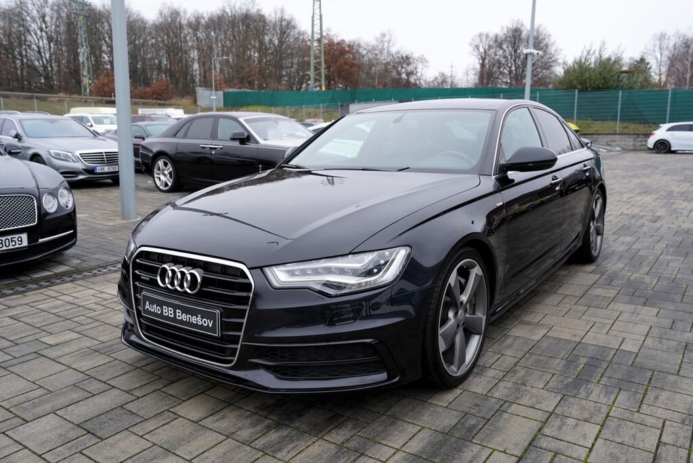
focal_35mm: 29
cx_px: 346
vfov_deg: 45.0
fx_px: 558
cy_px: 232
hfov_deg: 63.7
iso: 100
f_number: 4.5
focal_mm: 29
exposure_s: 1/80
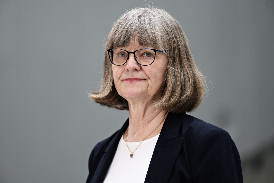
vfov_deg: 4.9
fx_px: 2131
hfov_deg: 7.4
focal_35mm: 280
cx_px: 137
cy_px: 92
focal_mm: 280
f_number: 4
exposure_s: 1/100
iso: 400
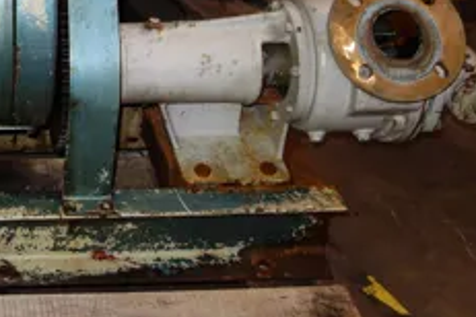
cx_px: -49
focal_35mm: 75
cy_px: -40
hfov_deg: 25.1
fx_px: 992
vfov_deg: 17.5
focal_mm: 10.4
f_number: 1.8
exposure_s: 1/30
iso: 200
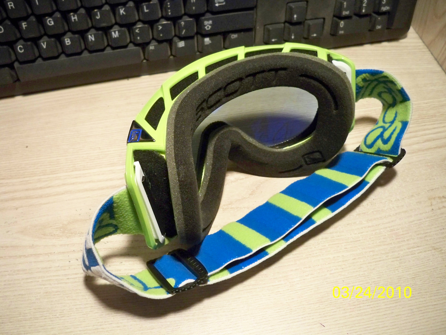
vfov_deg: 40.7
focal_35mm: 35
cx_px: 223
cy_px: 168
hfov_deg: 52.6
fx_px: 451
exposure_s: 1/60
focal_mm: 6.3
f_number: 3.1
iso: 320
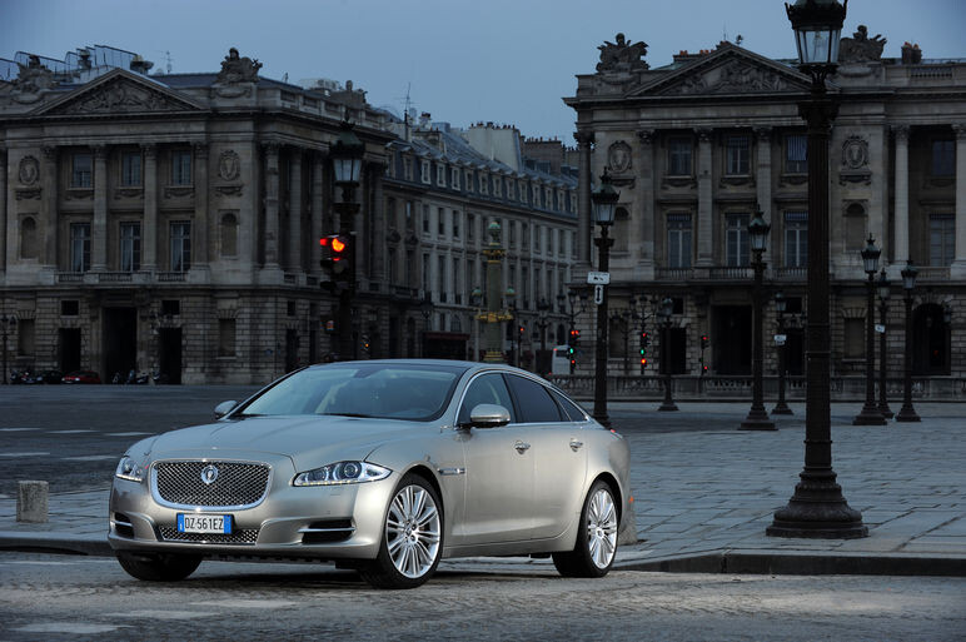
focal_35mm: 102
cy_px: 321
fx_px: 2734
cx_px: 483
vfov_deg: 13.4
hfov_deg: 20.0
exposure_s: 1/15
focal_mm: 102
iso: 200
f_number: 8
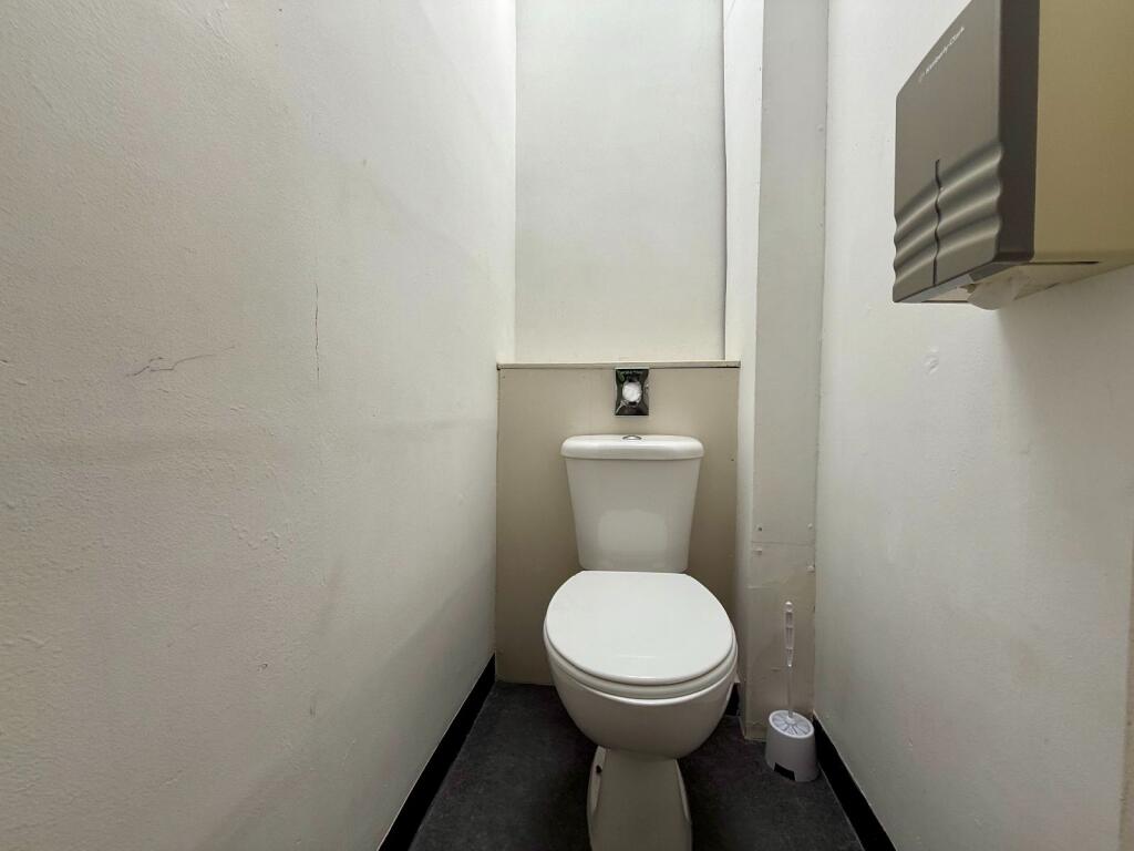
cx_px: 567
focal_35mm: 14
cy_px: 426
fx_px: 459
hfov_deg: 102.1
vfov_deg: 85.7
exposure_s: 1/107
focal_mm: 2.22
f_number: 2.2
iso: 40
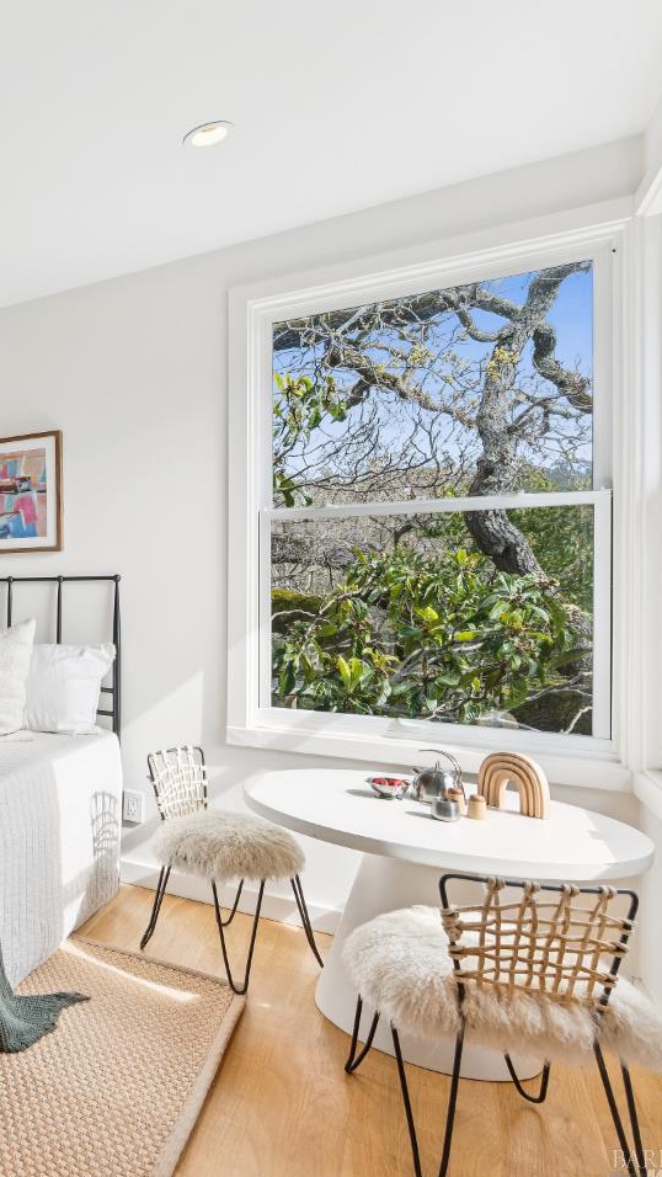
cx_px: -210
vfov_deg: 78.7
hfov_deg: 34.2
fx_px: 717
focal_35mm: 23
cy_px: 587
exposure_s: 1/40
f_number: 6.3
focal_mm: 14
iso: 200
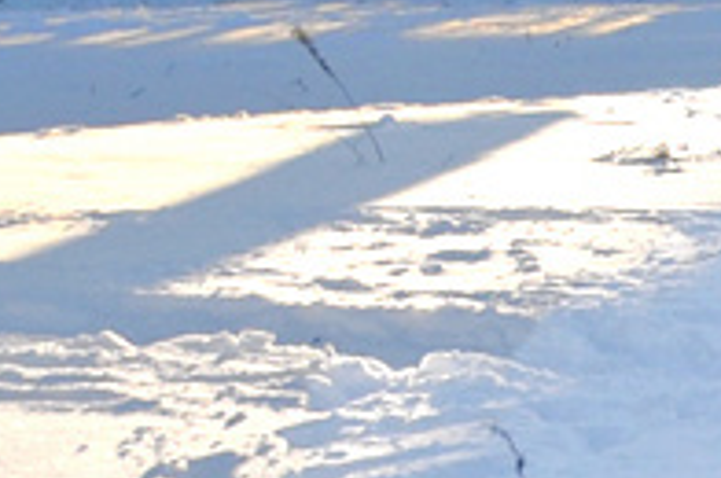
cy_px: -954
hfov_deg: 8.8
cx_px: 2163
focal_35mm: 193
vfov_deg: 6.5
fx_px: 3859
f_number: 8
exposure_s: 1/500
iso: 200
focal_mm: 18
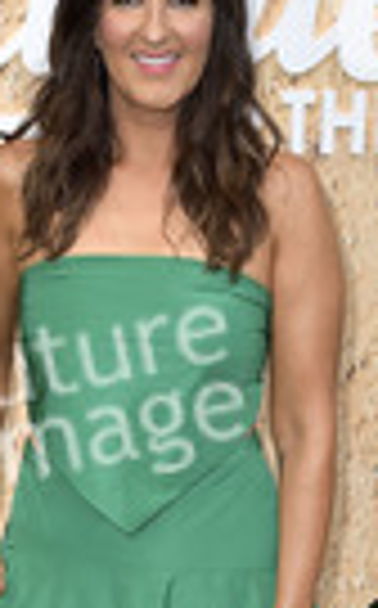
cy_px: 640
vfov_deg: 16.8
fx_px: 2001
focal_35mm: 121
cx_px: 146
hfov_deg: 10.8
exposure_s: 1/250
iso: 640
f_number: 6.3
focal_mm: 40
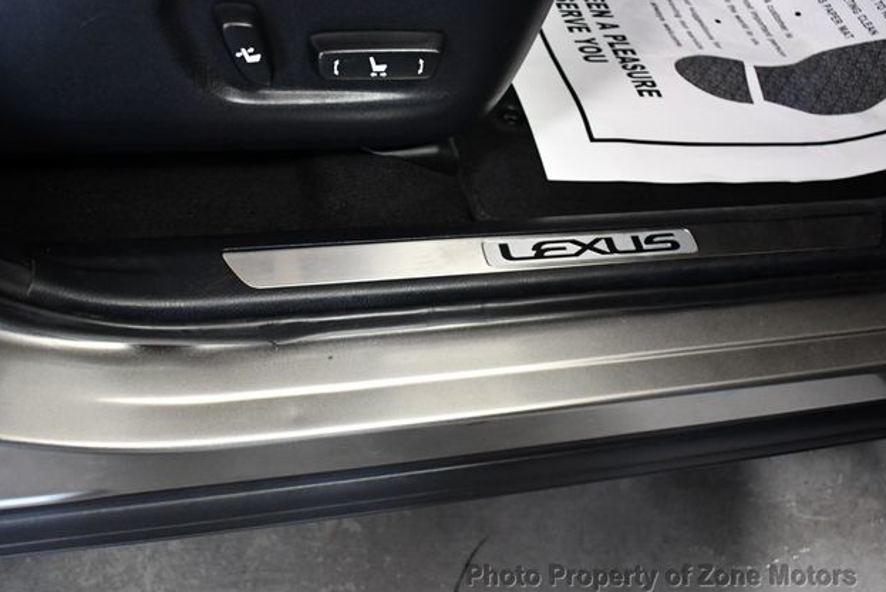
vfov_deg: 36.0
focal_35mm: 37
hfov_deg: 51.9
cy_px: 299
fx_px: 911
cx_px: 449
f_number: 3.5
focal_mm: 18
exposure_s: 1/100
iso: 3200
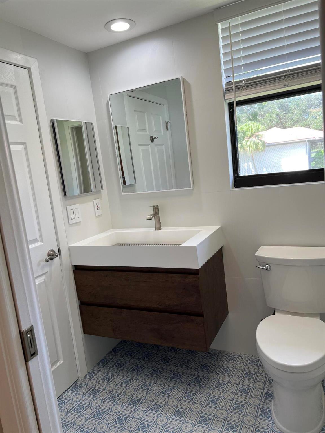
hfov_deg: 53.1
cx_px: 162
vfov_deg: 67.3
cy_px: 216
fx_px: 325
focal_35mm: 26
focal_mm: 5.7
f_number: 1.5
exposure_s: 1/120
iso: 32
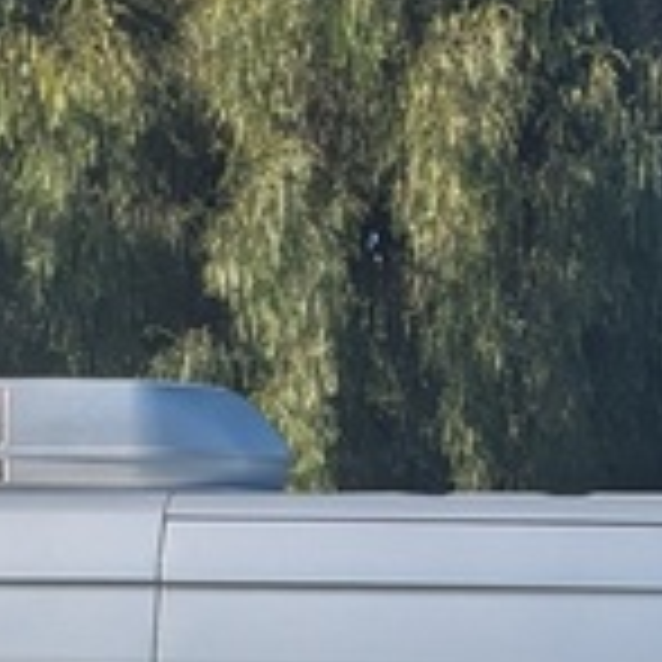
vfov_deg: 10.3
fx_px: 3505
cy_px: 1117
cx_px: 423
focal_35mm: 162
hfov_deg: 10.8
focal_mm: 4.38
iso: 49
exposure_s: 1/1949
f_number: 1.73
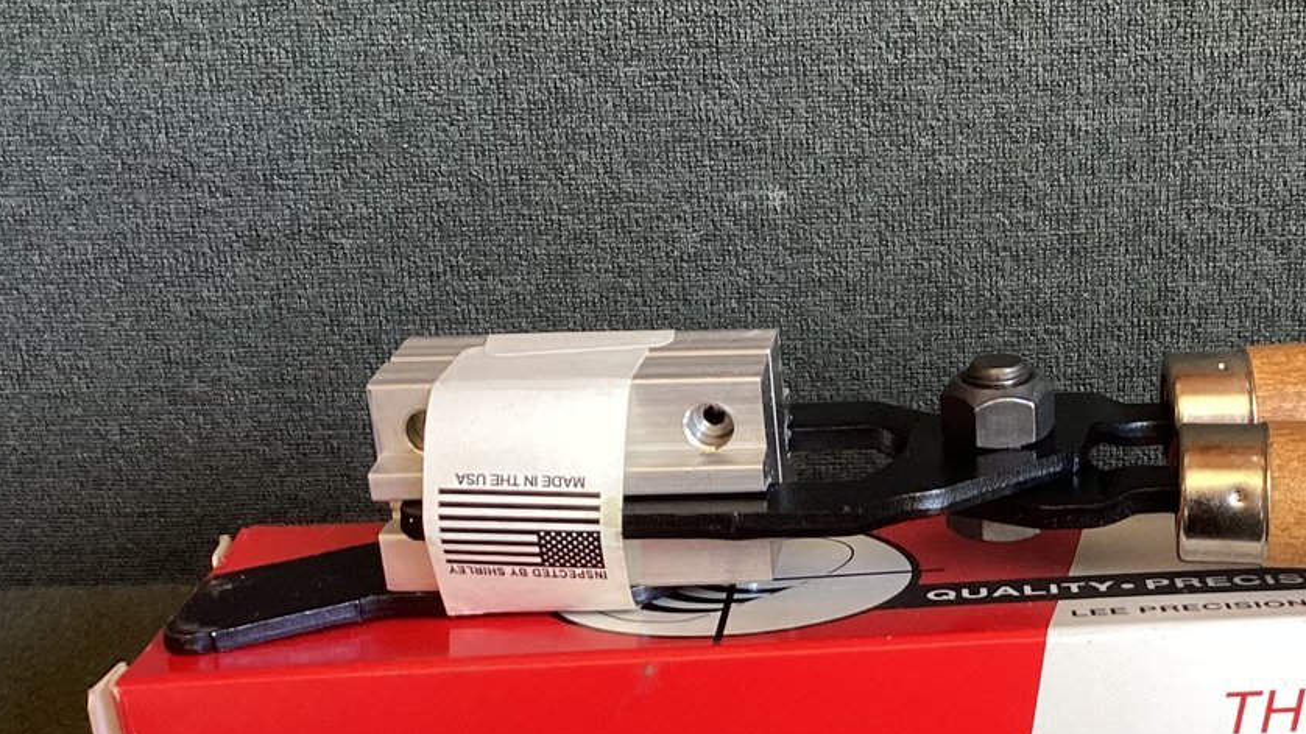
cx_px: 1114
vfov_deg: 19.6
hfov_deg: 33.0
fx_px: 2112
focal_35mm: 61
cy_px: 565
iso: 125
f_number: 2.4
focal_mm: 3.3
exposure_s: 1/50
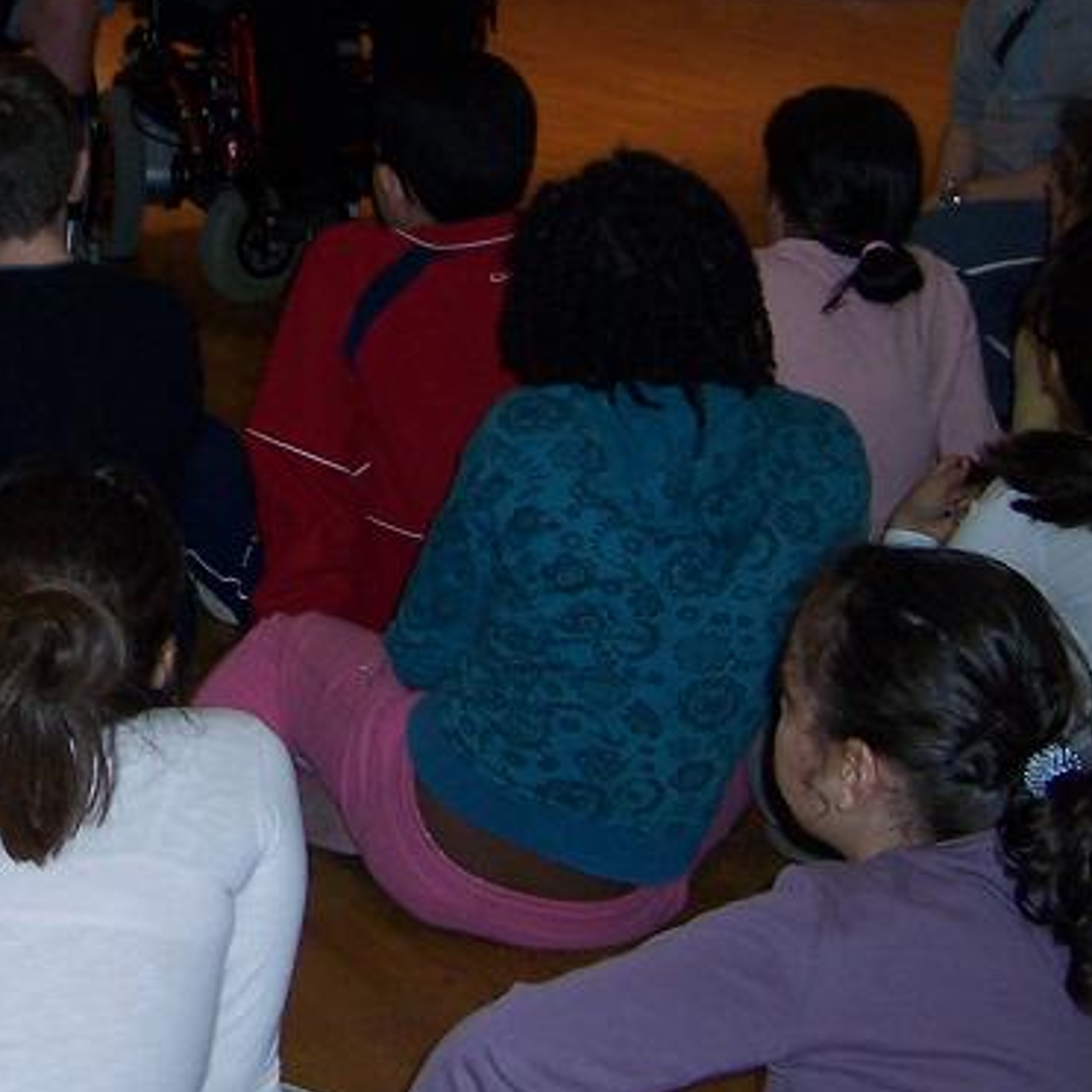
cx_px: -16
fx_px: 3498
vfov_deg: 17.5
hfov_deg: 17.3
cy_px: 131
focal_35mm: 98
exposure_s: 1/60
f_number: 3.4
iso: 140
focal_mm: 6.7
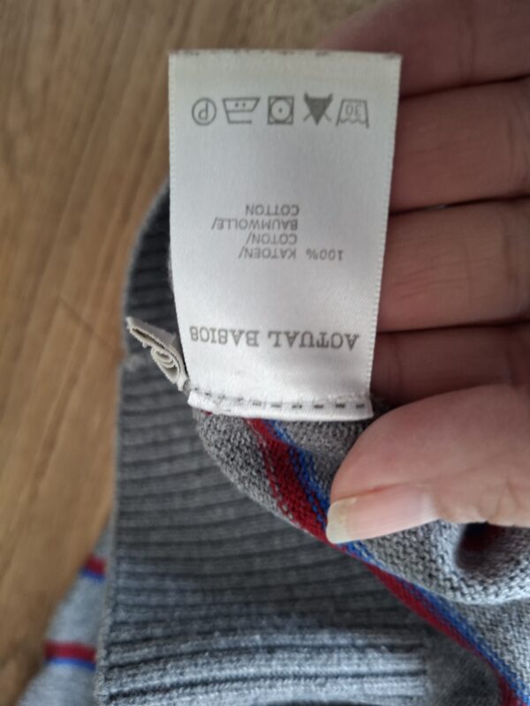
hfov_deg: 58.9
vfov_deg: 73.9
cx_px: 265
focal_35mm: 23
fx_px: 470
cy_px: 353
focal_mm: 5.54
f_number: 1.8
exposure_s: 1/33
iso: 400
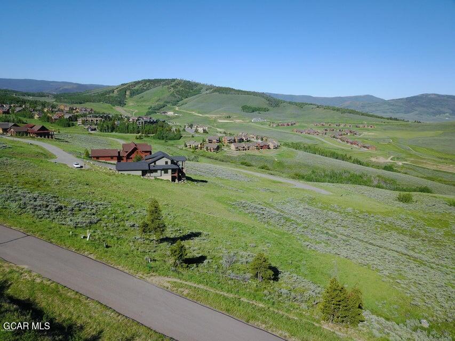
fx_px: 342
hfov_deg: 67.3
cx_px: 228
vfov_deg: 53.1
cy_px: 170
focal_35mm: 26
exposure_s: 1/1575
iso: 100
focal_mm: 4.73
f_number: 2.2
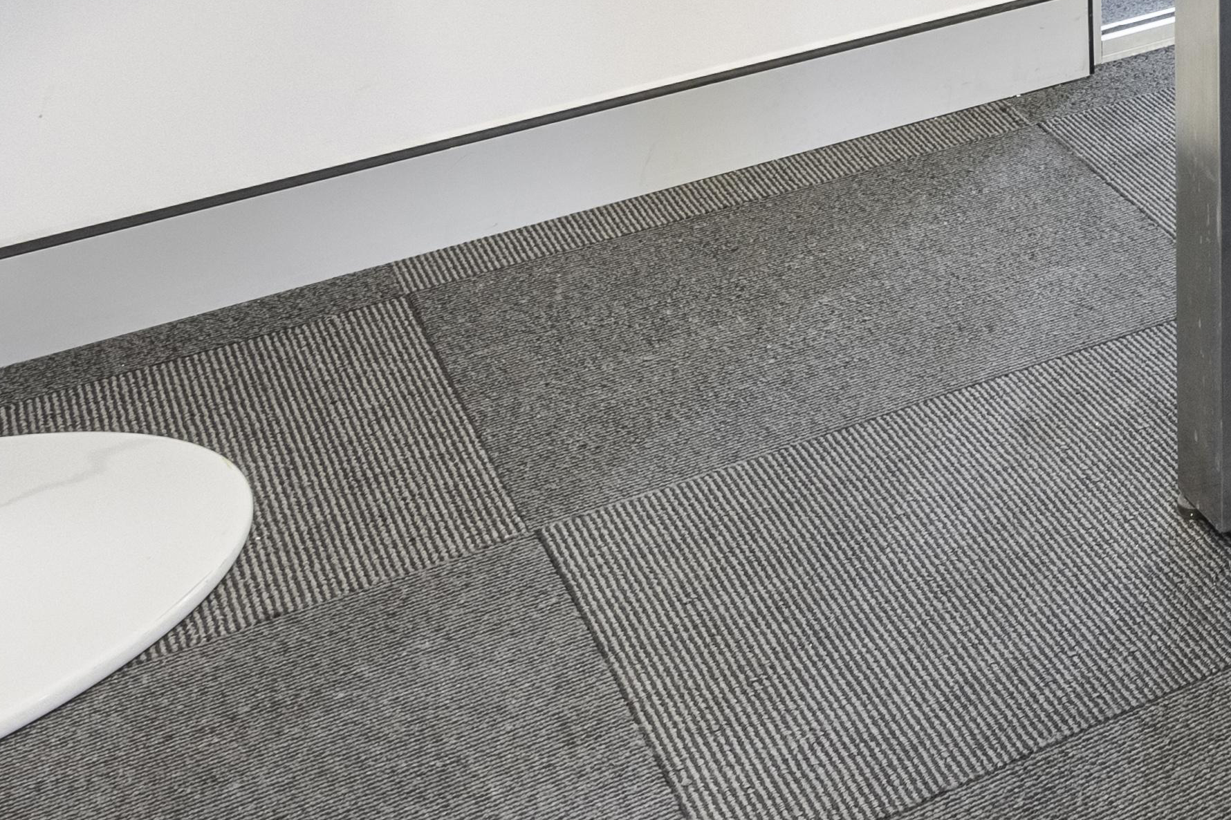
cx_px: 2310
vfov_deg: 15.0
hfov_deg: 19.3
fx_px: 2530
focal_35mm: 74
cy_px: -824
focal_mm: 16
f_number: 8
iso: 200
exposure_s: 1/30
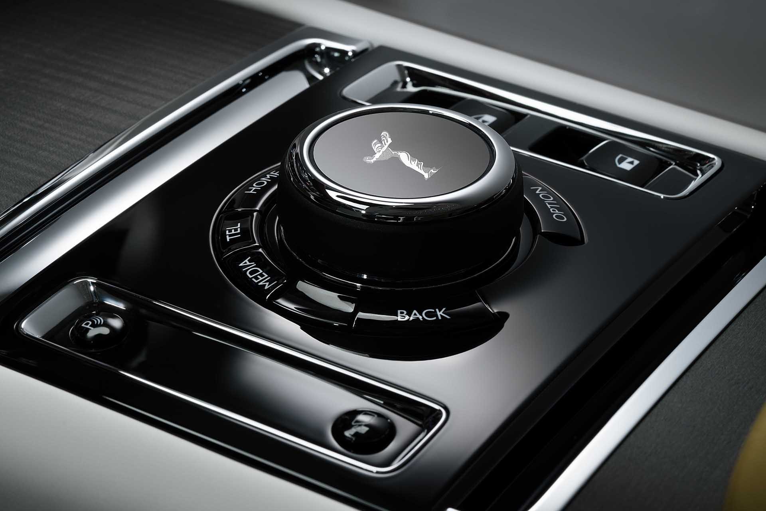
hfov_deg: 22.6
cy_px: 256
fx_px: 1915
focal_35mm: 90
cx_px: 383
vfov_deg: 15.2
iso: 125
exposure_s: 1.6
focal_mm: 90
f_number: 16
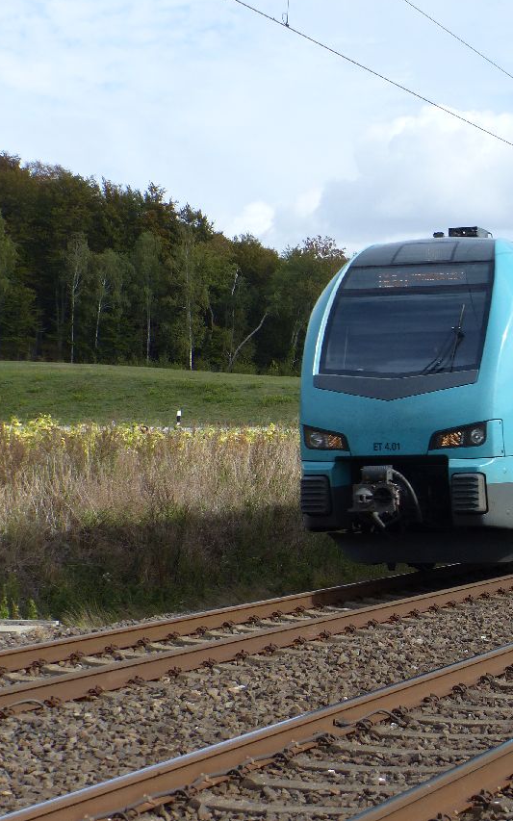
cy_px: 390
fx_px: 1969
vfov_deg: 23.6
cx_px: 521
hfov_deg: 14.6
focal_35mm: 88
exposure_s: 1/800
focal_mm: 10.5
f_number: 4
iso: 100
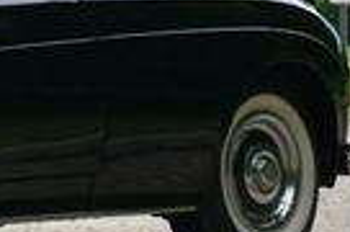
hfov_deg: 8.1
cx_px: -399
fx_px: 2338
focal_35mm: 241
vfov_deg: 5.7
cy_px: -26
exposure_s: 1/500
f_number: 8
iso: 280
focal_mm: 34
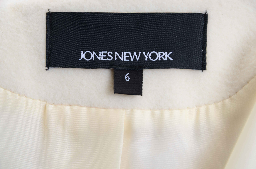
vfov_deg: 8.7
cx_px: 128
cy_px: 84
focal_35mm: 158
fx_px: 1118
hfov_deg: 13.1
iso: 160
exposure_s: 1/80
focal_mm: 105
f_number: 8
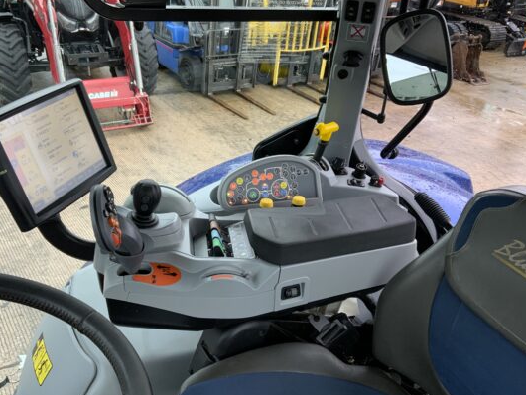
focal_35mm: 35
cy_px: 211
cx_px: 220
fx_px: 532
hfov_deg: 52.4
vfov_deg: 40.7
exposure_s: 1/84
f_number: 1.8
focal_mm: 3
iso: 64
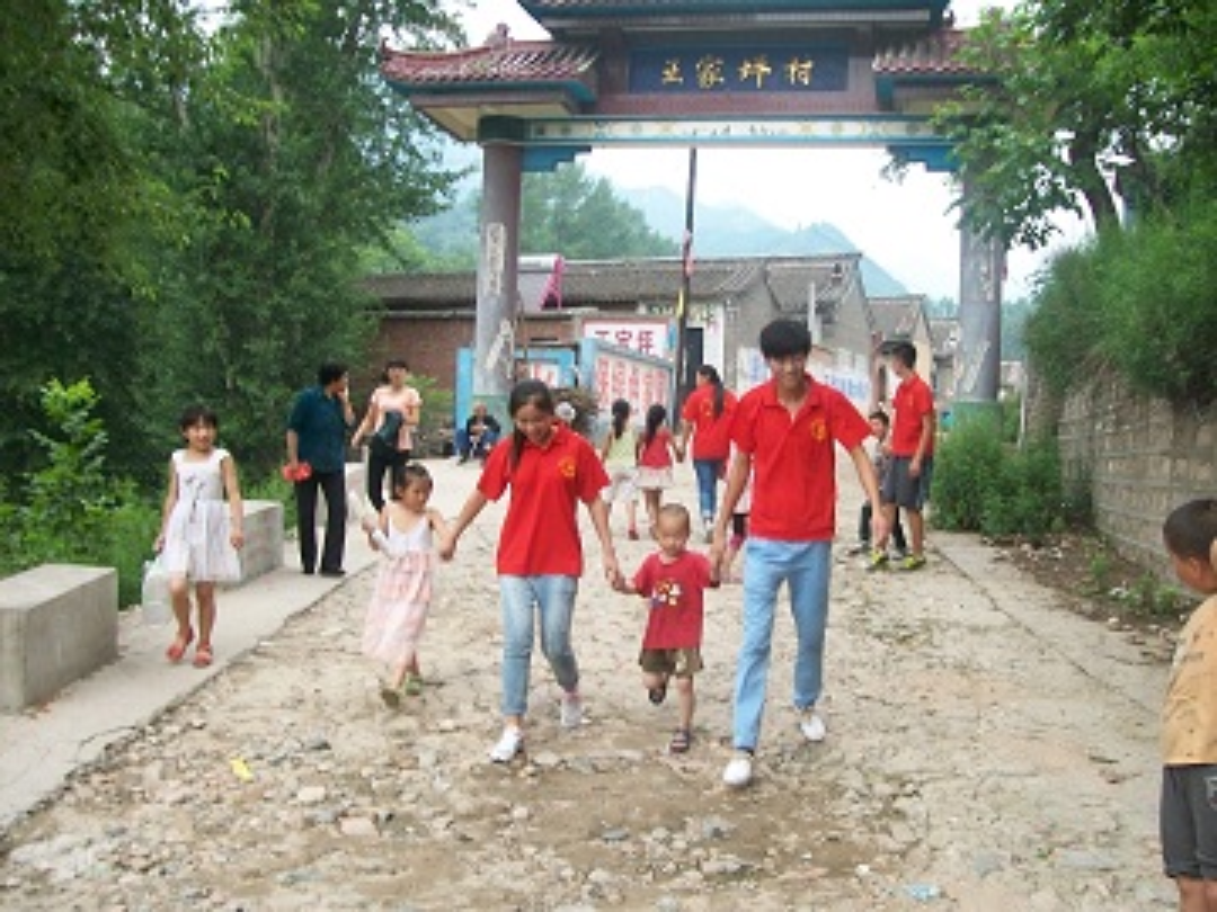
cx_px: 608
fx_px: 1266
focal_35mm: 36
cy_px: 456
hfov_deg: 51.4
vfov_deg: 39.7
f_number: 2.7
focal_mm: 6
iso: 80
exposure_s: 1/80
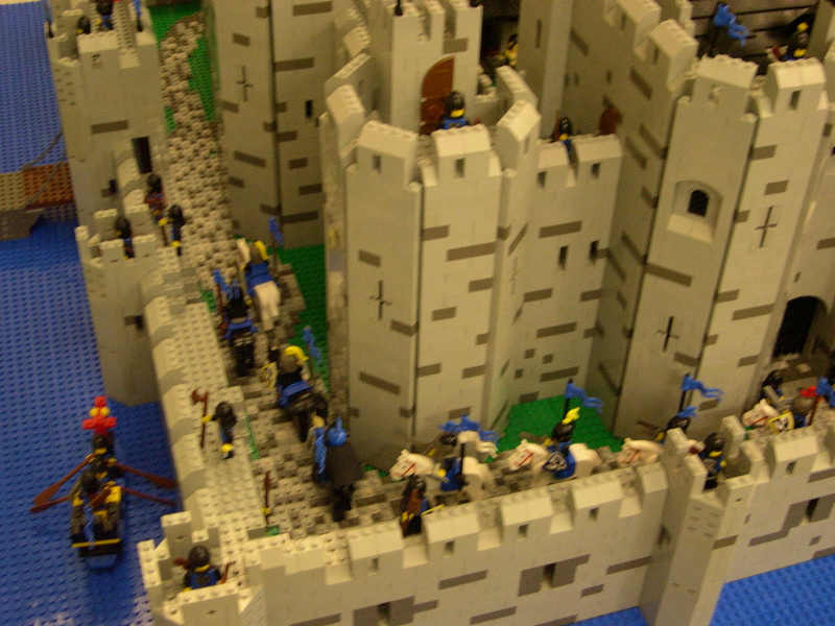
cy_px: 313
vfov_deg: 30.9
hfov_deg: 40.4
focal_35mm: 47
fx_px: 1134
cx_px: 418
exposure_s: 1/17.1
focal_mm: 10.1
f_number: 3.1
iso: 400
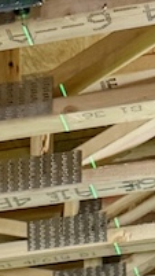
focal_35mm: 195
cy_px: 832
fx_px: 1425
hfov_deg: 6.0
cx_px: -189
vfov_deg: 9.0
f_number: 1.78
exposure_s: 1/60
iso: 250
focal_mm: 6.76
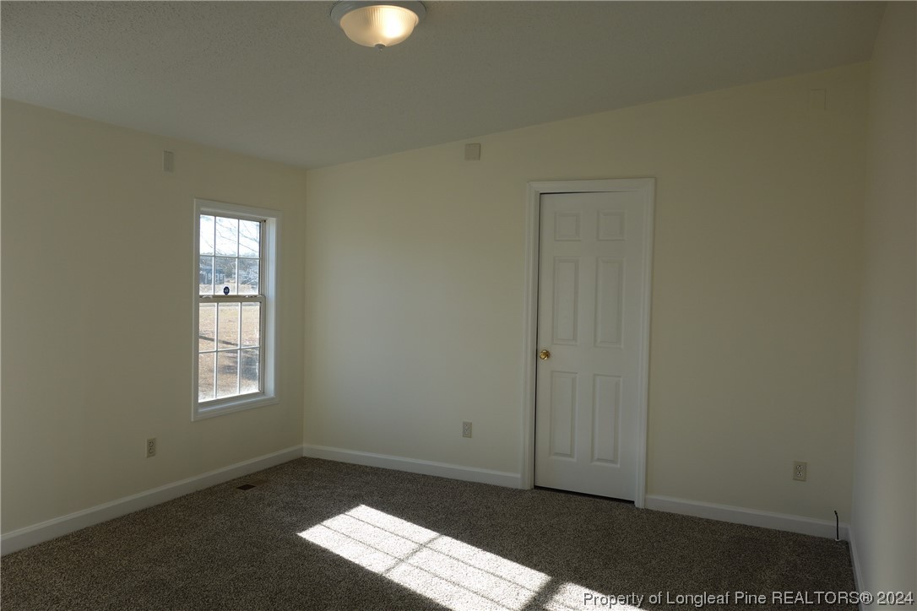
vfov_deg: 46.4
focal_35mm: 28
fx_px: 713
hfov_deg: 65.5
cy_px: 306
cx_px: 458
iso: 125
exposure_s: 1/125
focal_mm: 10.4
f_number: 5.6
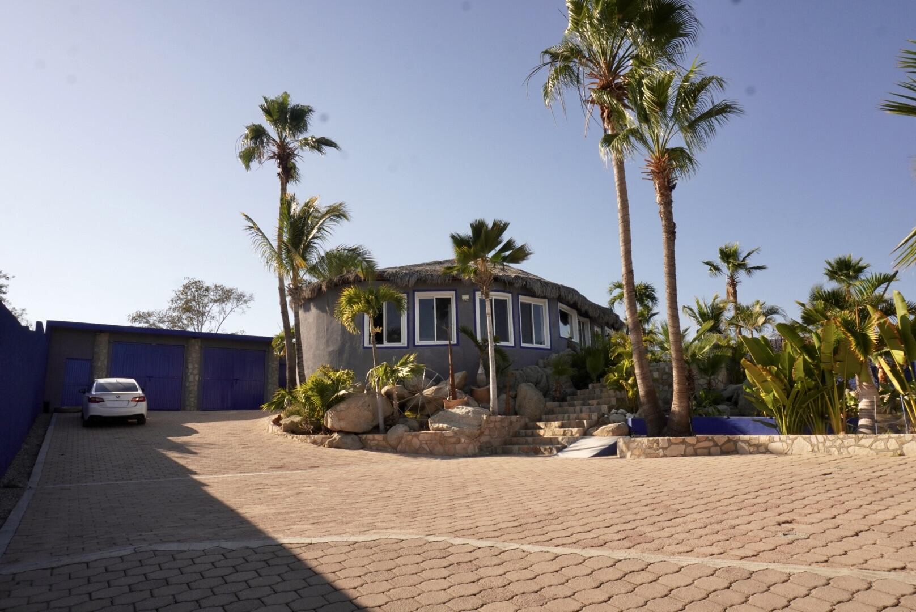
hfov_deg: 73.7
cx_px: 458
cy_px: 306
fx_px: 611
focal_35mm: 24
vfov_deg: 53.2
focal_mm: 16
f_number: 16
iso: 320
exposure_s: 1/200
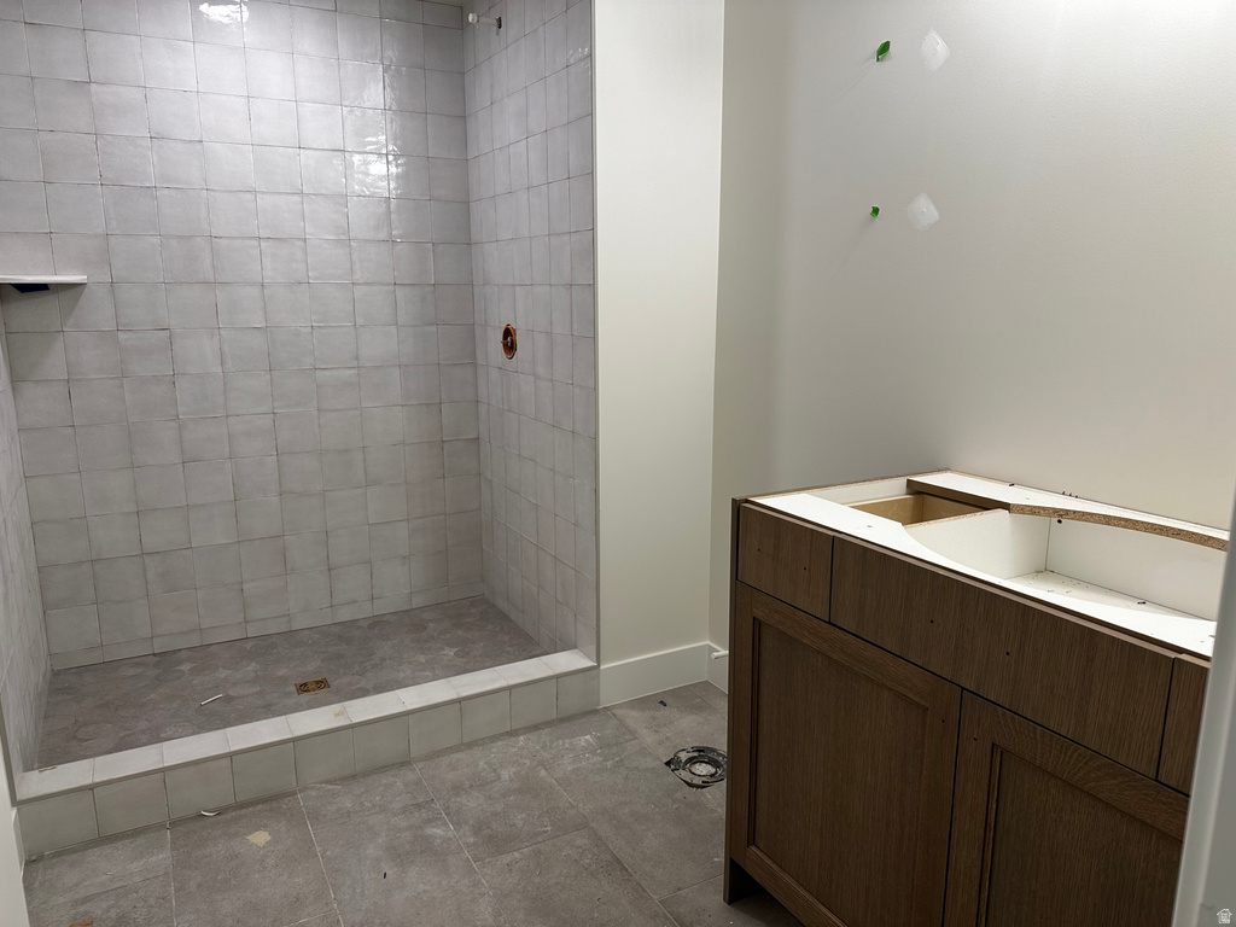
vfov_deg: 56.8
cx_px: 618
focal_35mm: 24
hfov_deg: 71.6
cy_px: 464
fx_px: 857
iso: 100
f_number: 1.78
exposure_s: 1/120
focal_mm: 6.86
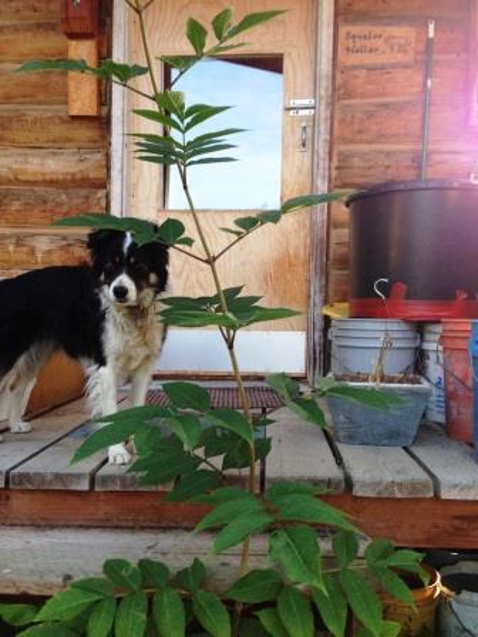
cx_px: 239
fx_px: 608
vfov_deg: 55.4
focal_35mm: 33
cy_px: 318
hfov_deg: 42.9
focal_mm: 4.12
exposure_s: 1/152
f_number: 2.4
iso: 50
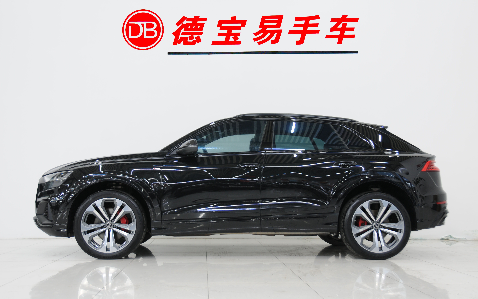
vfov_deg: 29.9
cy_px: 148
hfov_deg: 46.2
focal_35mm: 43
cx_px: 240
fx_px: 560
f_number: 4
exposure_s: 1/6
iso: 200
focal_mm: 28
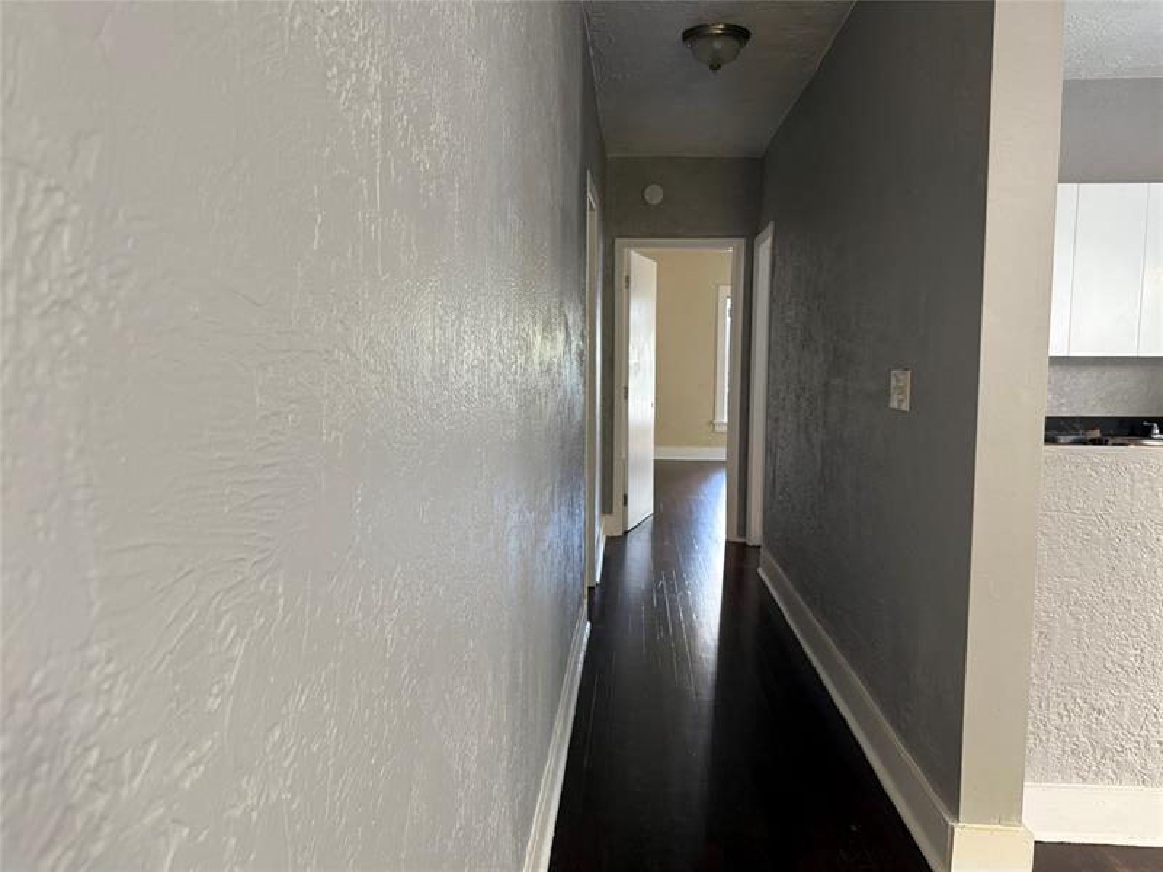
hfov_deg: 71.6
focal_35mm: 24
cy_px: 436
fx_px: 806
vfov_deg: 56.8
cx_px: 582
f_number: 1.78
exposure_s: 1/60
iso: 320
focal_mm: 6.76
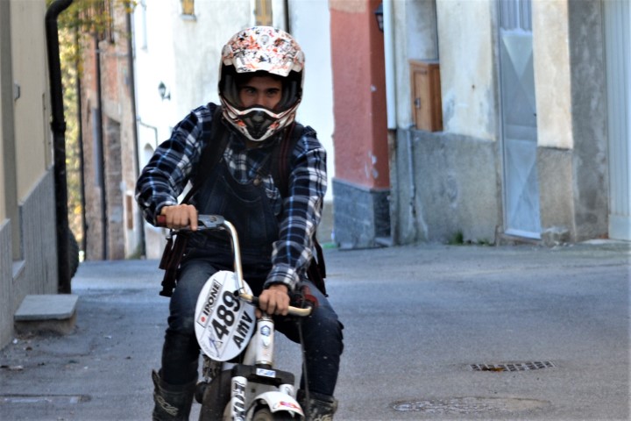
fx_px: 1840
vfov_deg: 13.0
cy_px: 210
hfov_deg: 19.5
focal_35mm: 105
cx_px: 316
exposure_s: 1/125
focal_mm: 70
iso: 360
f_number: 5.6
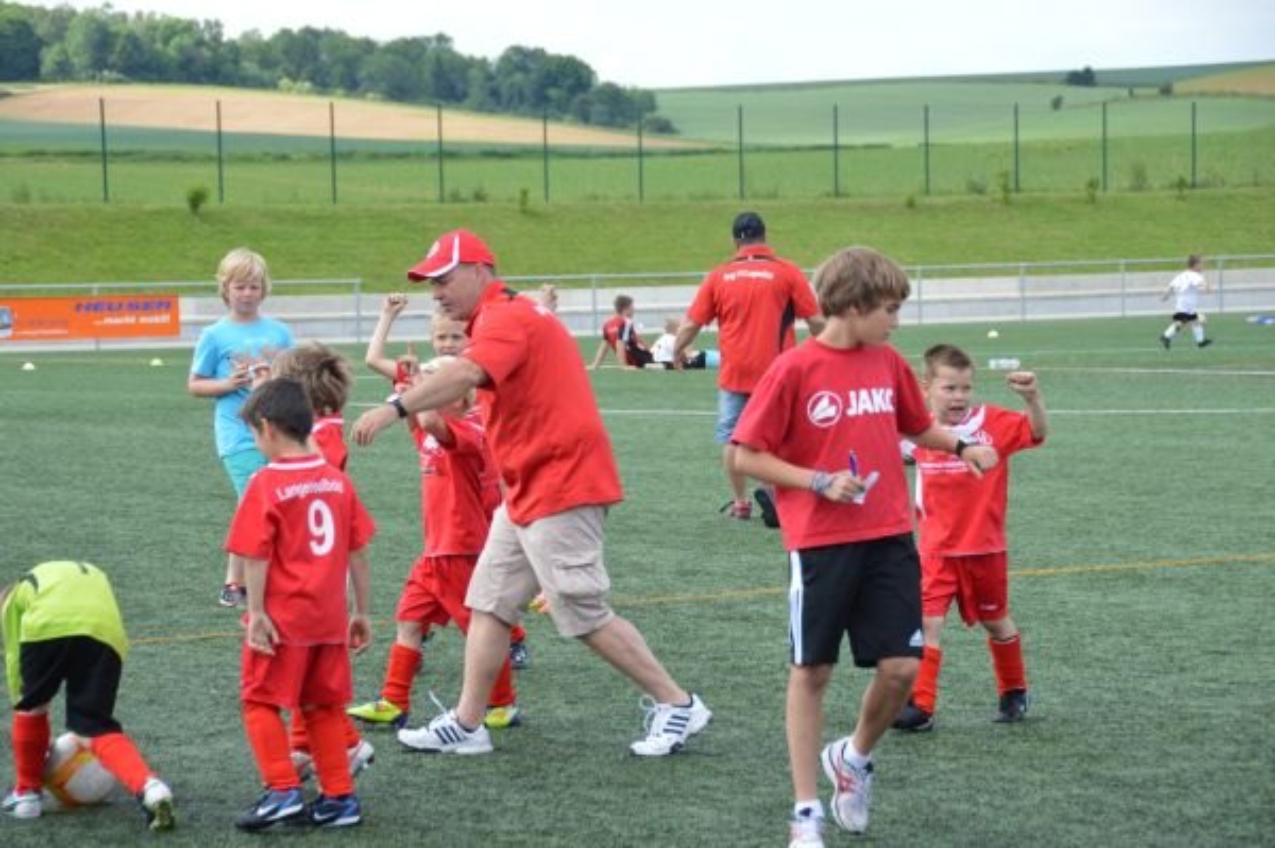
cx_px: 638
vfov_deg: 12.2
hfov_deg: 18.2
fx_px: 3981
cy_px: 424
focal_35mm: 112
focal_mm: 75
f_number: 5
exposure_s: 1/640
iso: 400
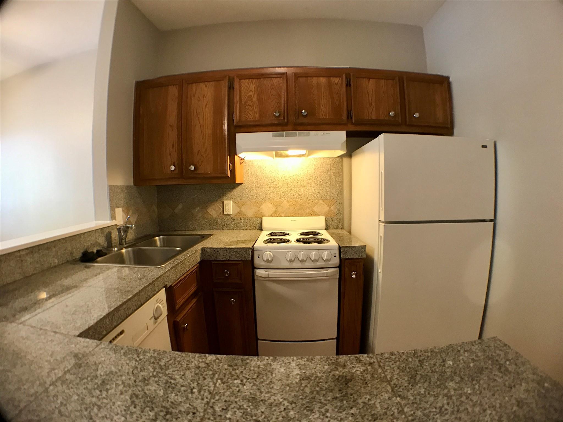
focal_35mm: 28
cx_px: 282
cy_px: 211
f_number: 1.8
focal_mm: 3.99
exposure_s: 1/15
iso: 50
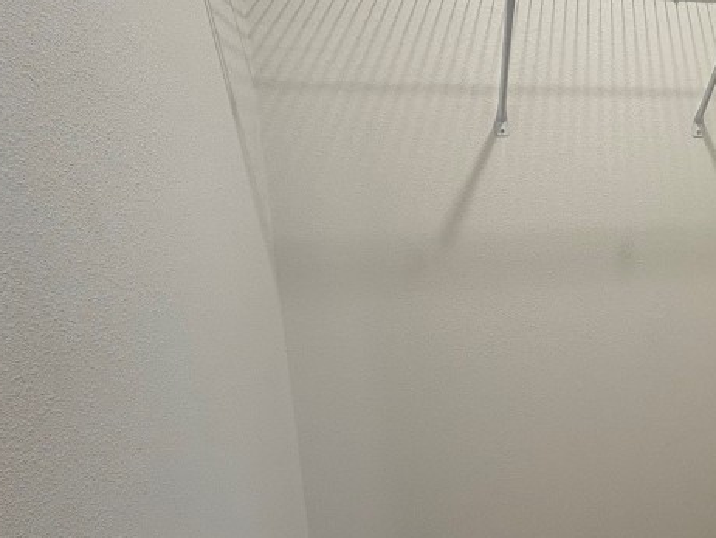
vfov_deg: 45.3
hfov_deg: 53.5
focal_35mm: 31
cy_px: 319
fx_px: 642
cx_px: 597
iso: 160
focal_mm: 2.22
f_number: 2.2
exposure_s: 1/120
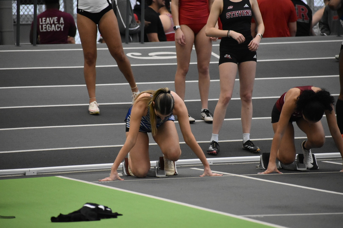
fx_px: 2787
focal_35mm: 292
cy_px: 114
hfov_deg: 7.0
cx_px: 172
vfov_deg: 4.7
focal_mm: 195
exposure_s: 1/500
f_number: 5.3
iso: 4500
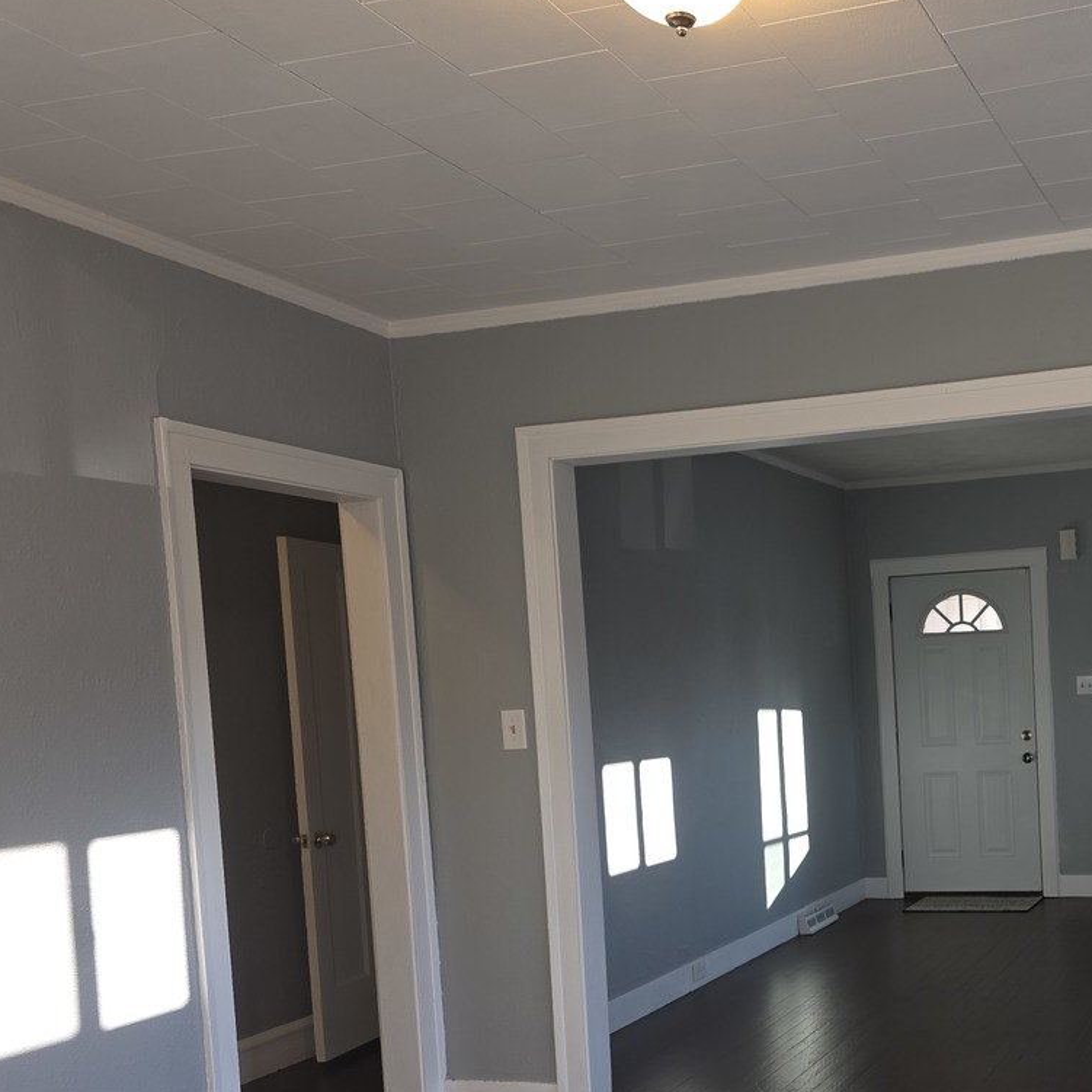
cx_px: 963
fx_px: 1392
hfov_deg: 40.0
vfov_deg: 42.0
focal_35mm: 39
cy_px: 766
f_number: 1.7
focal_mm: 6.3
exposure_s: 1/60
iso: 20
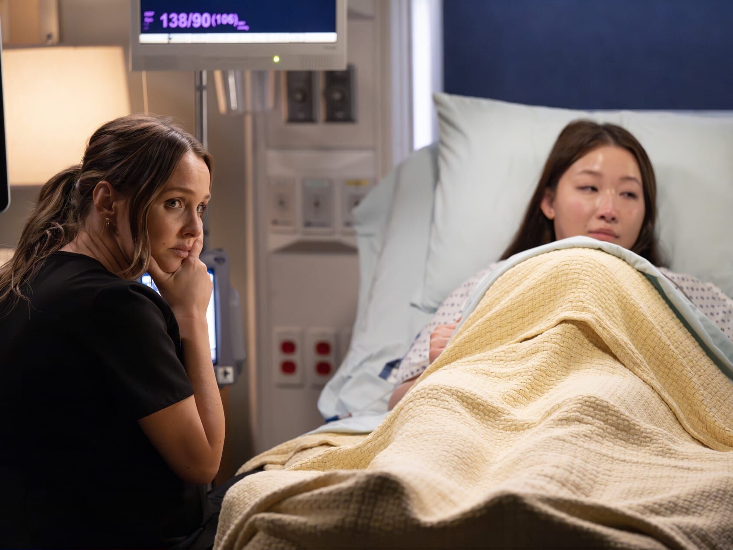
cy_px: 274
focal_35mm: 147
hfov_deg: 13.4
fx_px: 3113
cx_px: 374
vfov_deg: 10.1
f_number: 3.2
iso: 10000
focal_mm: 135
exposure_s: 1/200
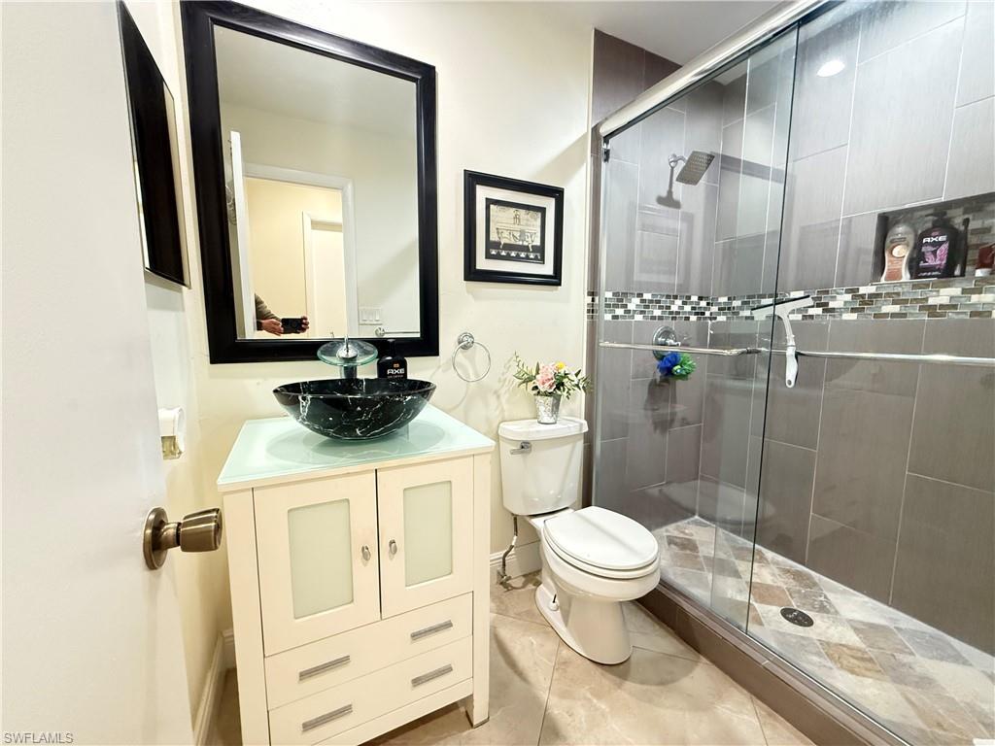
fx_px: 402
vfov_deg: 85.7
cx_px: 498
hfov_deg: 102.1
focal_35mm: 14
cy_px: 373
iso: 640
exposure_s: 1/60
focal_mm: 2.22
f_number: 2.2
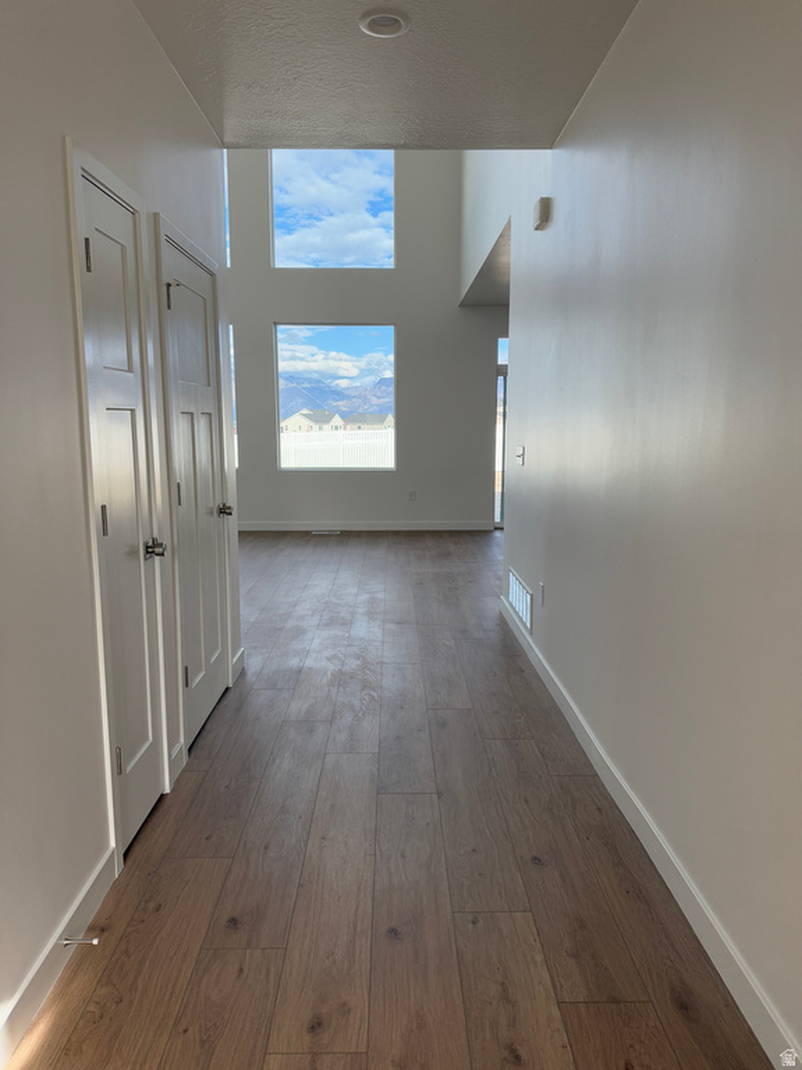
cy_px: 535
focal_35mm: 24
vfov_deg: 71.6
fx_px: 741
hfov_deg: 56.8
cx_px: 401
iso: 100
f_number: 1.78
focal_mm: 6.76
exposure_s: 1/967
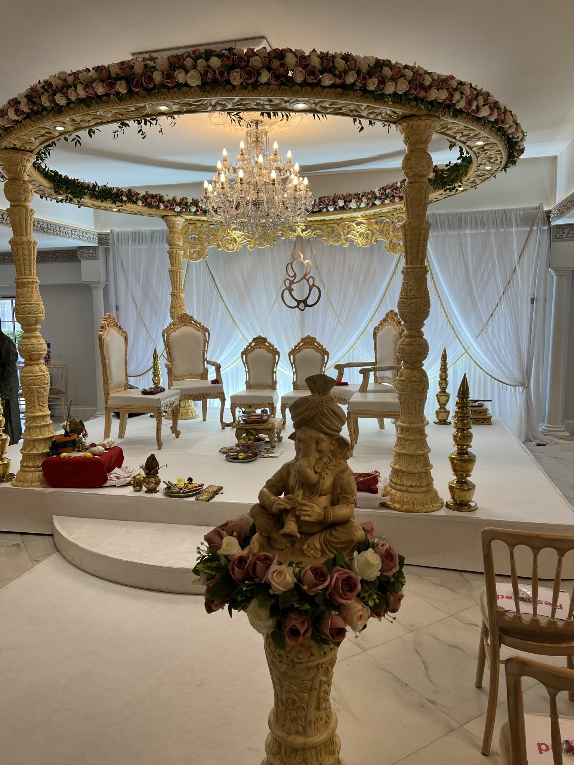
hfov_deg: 53.1
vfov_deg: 67.3
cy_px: 382
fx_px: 575
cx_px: 287
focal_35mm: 26
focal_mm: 5.7
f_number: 1.5
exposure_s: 1/112
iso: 32
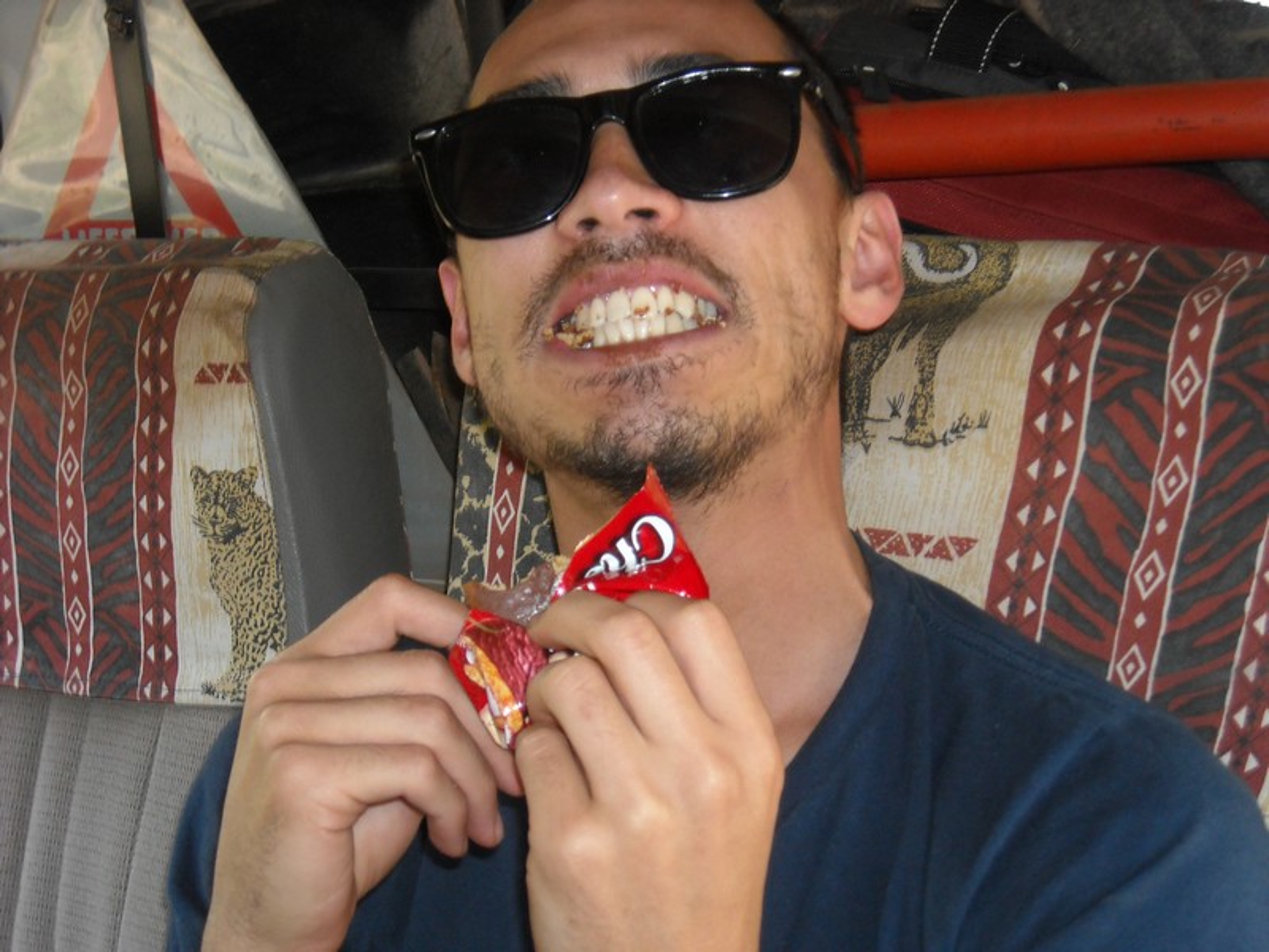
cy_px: 476
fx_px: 2236
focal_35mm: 61
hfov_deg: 31.7
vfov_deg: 24.0
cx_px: 634
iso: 200
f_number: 3.5
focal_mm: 9.87
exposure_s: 1/125
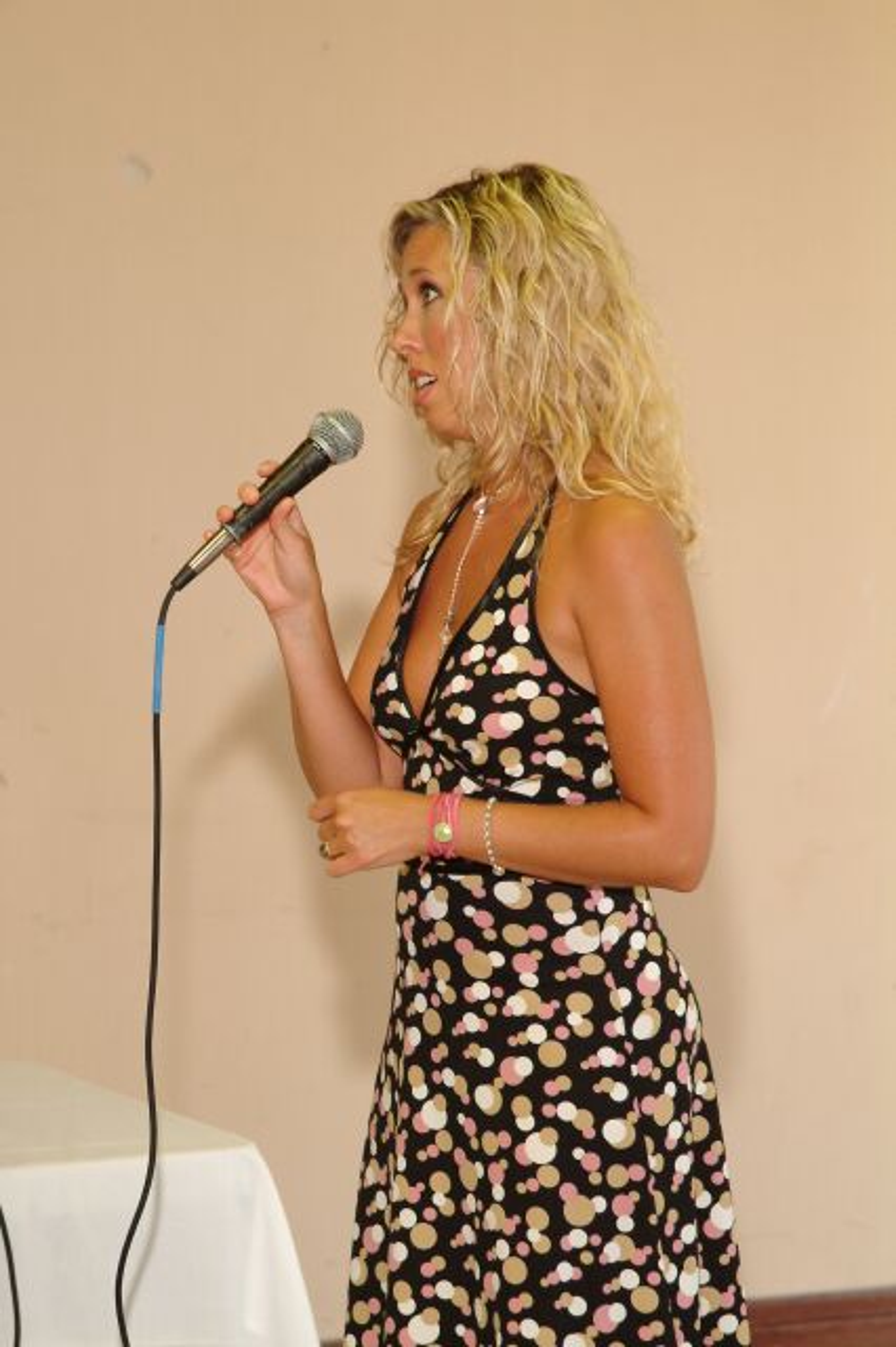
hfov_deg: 10.9
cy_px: 674
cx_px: 448
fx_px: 4709
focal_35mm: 126
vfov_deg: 16.3
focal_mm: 84
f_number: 4
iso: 800
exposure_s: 1/125
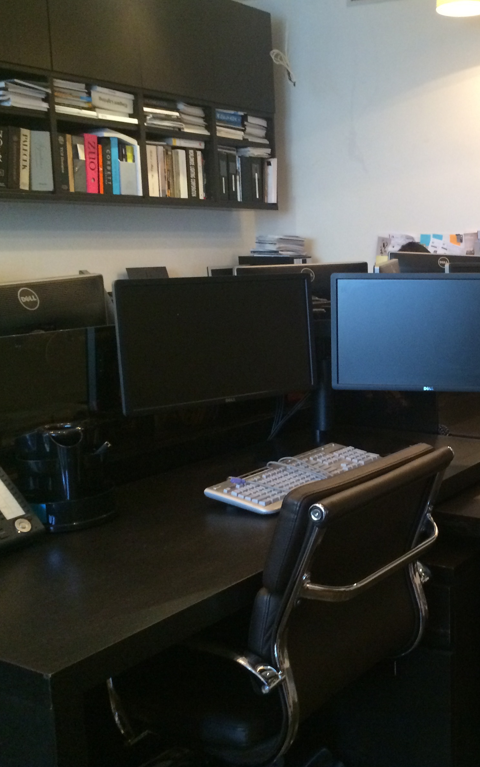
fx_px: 879
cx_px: 443
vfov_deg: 47.2
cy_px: 383
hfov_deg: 29.2
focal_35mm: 42
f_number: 2.2
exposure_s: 1/30
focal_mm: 4.15
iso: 320
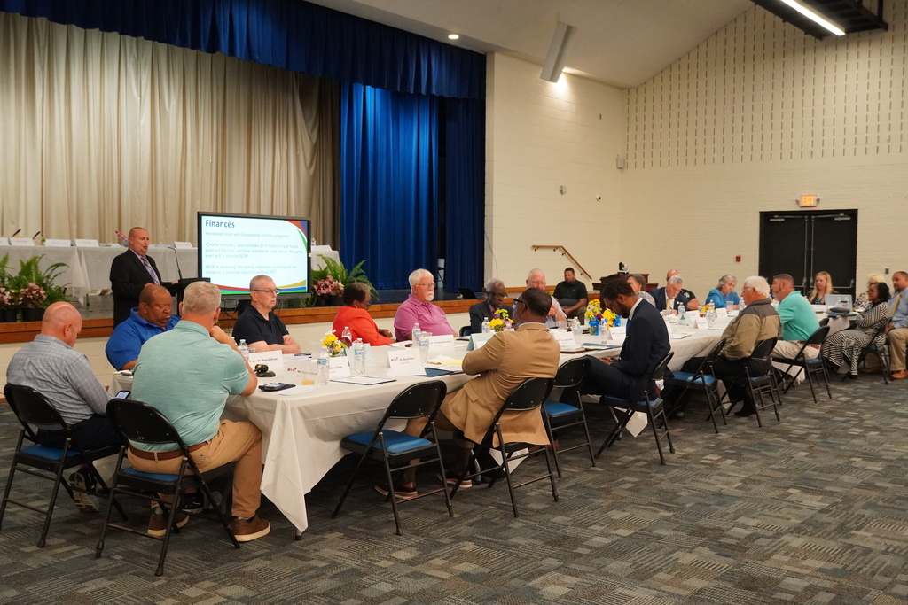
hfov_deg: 51.3
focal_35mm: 38
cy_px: 302
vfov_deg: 35.5
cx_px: 454
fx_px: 946
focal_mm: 25
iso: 3200
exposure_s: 1/160
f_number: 4
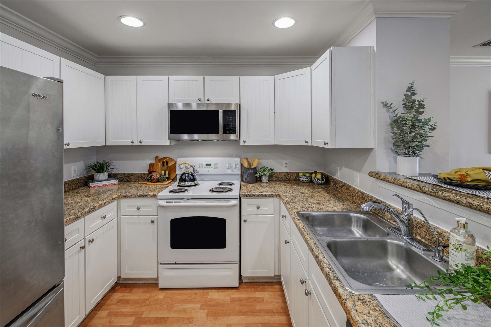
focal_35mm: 15
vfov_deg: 77.3
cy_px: 164
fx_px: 205
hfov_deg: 100.4
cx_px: 246
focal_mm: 15
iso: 250
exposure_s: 1/5
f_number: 7.1
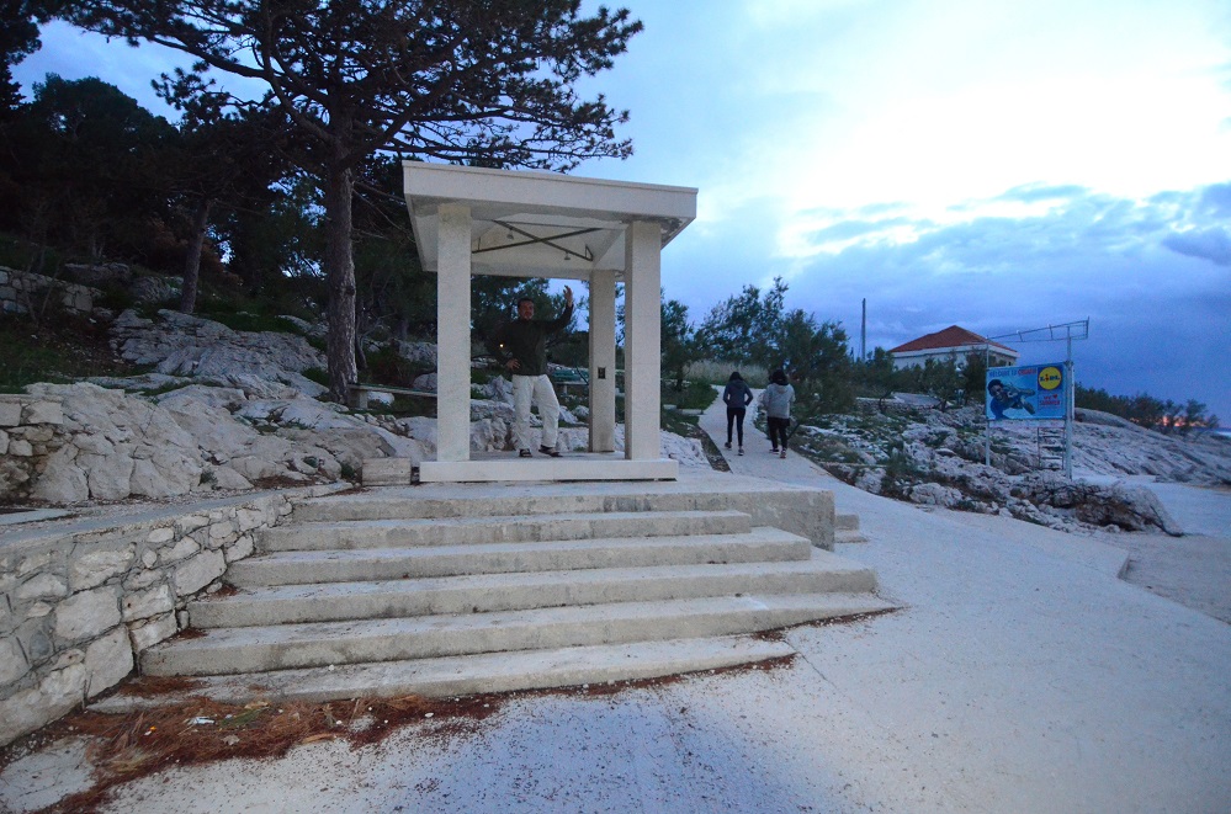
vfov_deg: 67.1
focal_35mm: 18
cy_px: 407
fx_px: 614
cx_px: 616
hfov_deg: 90.1
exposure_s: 1/250
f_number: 4
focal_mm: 12
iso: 4500
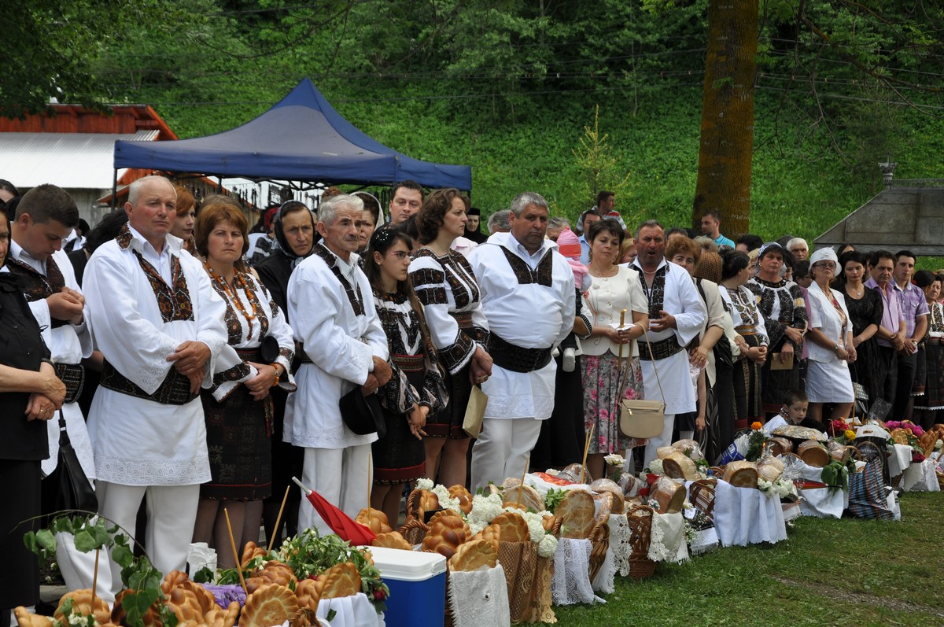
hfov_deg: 26.0
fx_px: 2043
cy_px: 314
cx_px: 472
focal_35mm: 78
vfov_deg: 17.4
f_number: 6.3
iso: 200
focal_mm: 52
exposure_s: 1/200
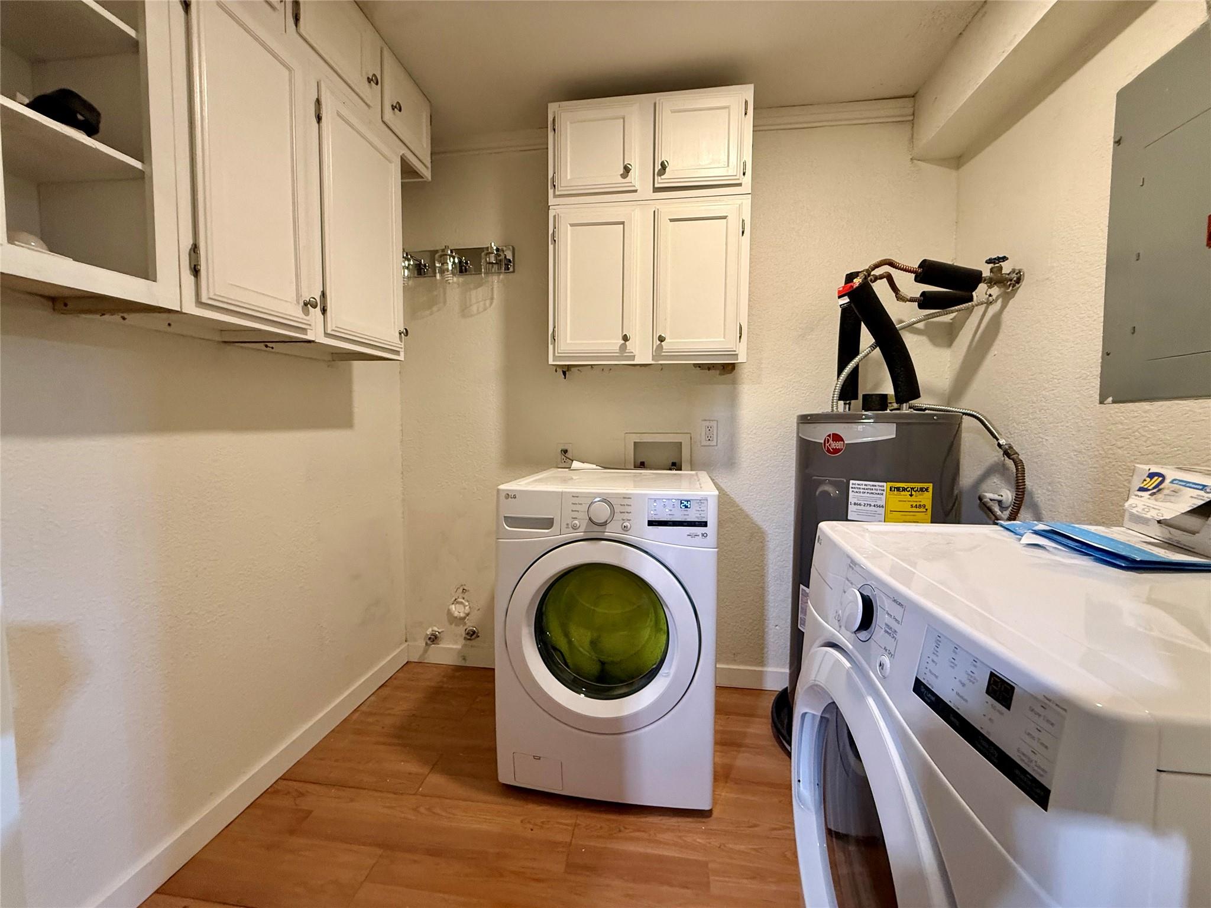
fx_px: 490
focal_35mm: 14
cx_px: 606
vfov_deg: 85.7
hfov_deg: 102.1
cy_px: 454
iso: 250
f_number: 2.2
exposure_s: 1/60
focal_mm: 2.22
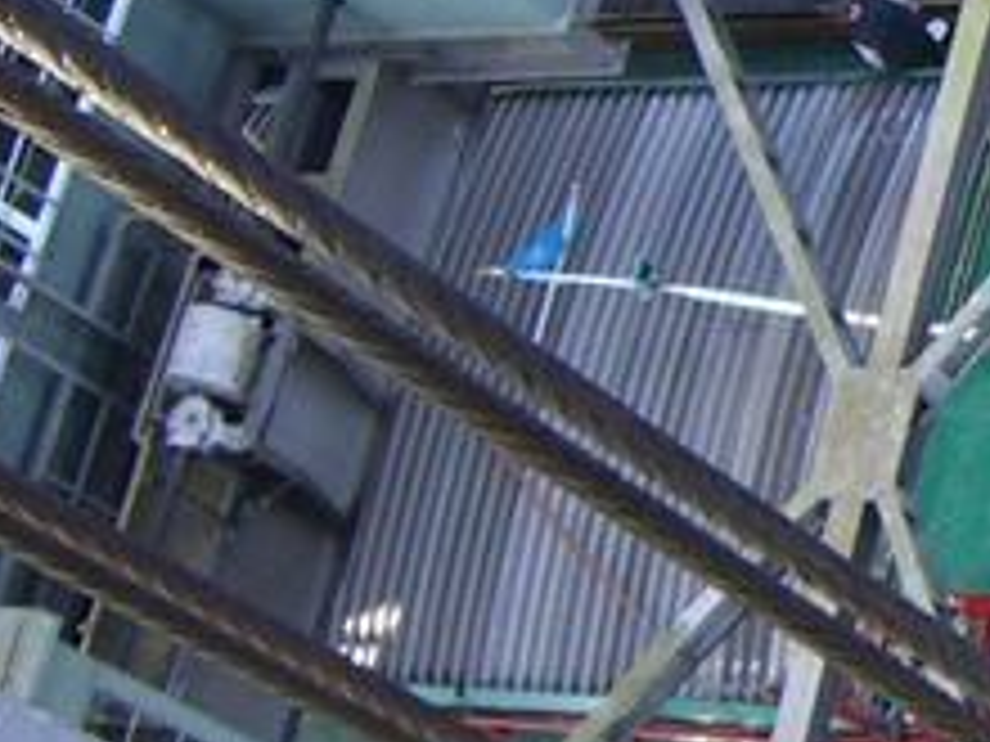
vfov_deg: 10.7
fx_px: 3947
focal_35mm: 138
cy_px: 319
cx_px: 1714
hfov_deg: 13.1
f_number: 2.7
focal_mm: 6.2
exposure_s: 1/100
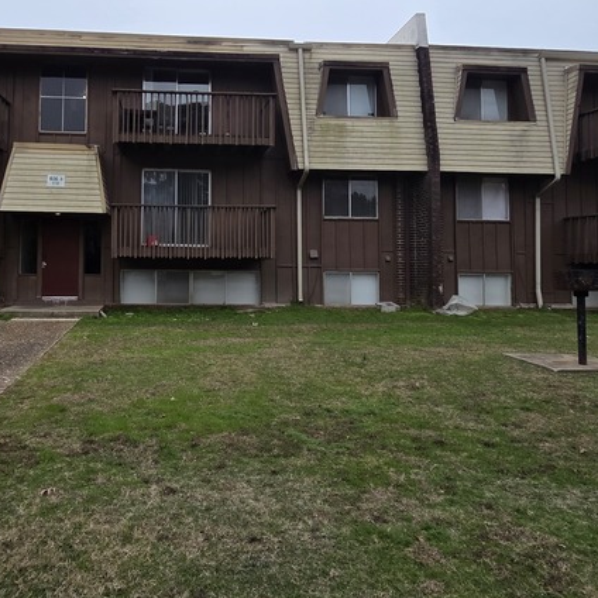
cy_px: 236
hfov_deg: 59.8
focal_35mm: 26
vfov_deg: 60.4
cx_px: 209
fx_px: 508
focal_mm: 2.2
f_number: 2.2
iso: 50
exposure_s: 1/801
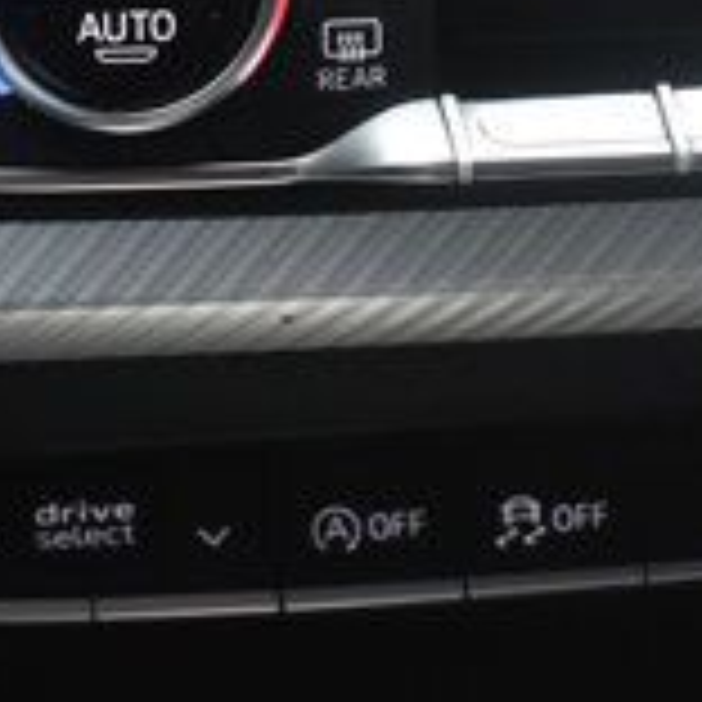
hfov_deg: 11.0
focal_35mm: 157
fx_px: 3602
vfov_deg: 11.1
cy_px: 43
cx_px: 693
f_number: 4.2
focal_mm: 30
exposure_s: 1/125
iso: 1100
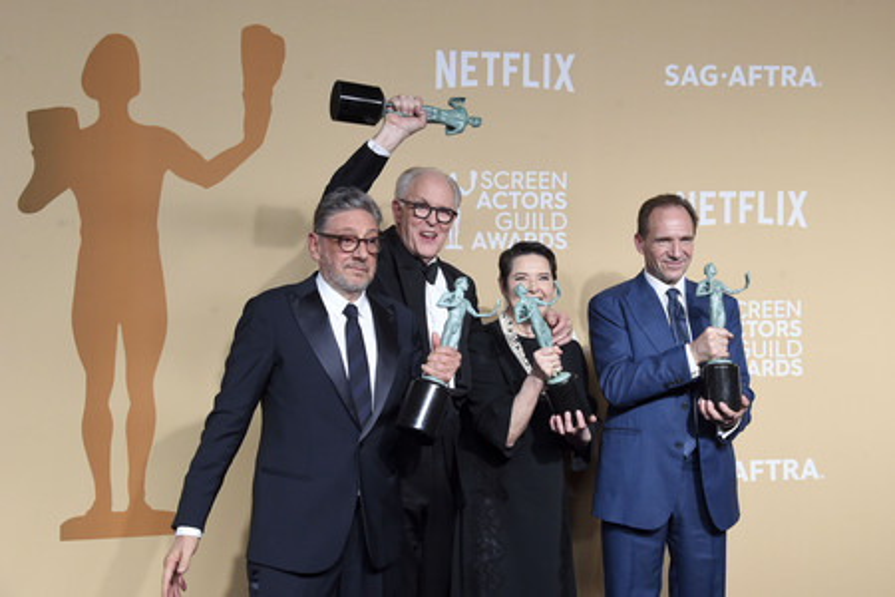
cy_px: 298
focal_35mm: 50
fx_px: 1243
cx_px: 448
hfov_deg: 39.6
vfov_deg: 27.0
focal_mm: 50
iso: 2500
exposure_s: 1/250
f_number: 7.1
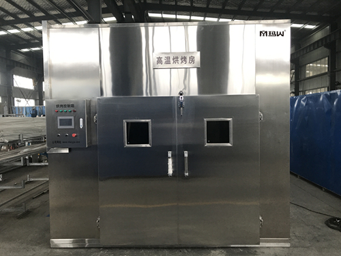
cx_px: 170
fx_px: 276
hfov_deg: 63.4
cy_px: 128
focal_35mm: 28
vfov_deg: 49.7
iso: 20
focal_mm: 3.99
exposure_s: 1/33
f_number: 1.8
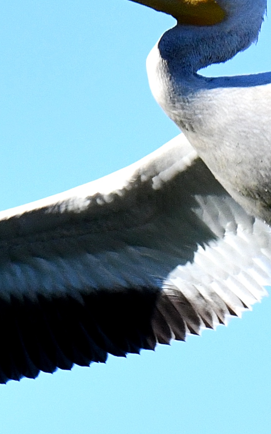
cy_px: 141
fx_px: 4418
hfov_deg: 3.5
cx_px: 82
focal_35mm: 374
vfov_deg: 5.6
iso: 1250
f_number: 13
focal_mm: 125
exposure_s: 1/1000
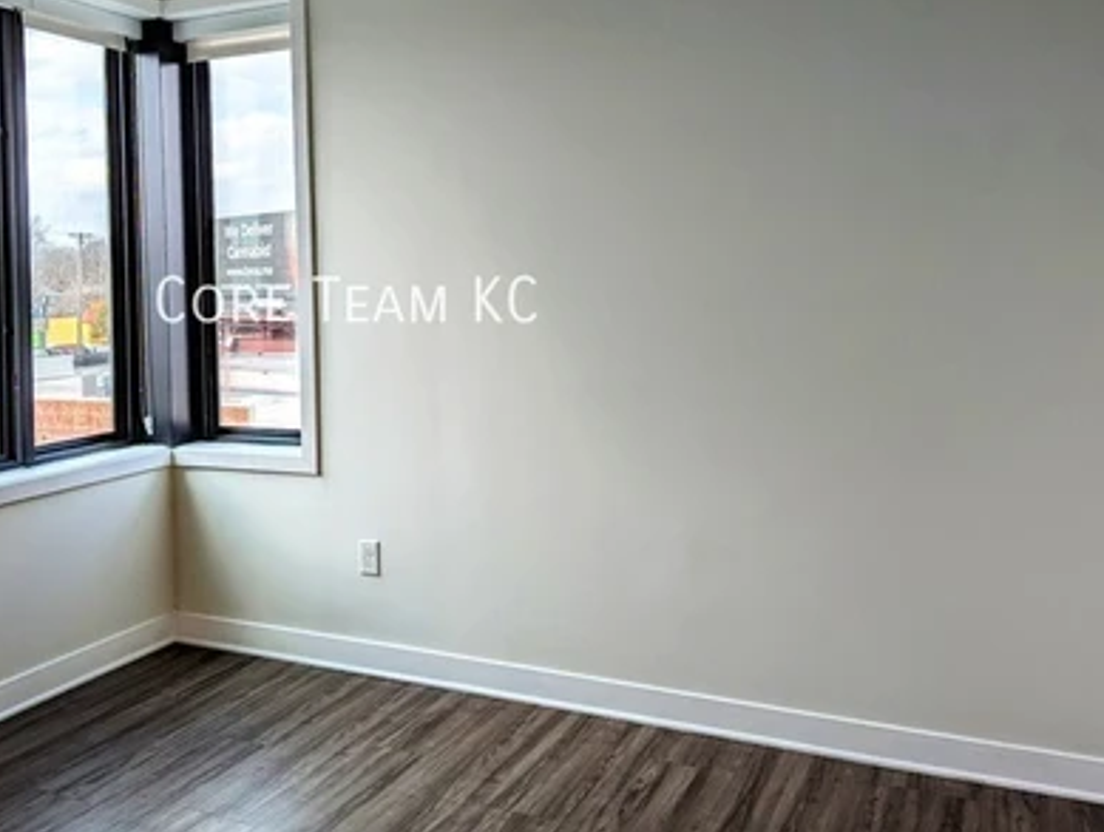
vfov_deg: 38.4
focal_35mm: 37
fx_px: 1182
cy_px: 295
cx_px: 343
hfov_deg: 49.0
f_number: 1.85
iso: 54
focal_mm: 6.81
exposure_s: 1/1058
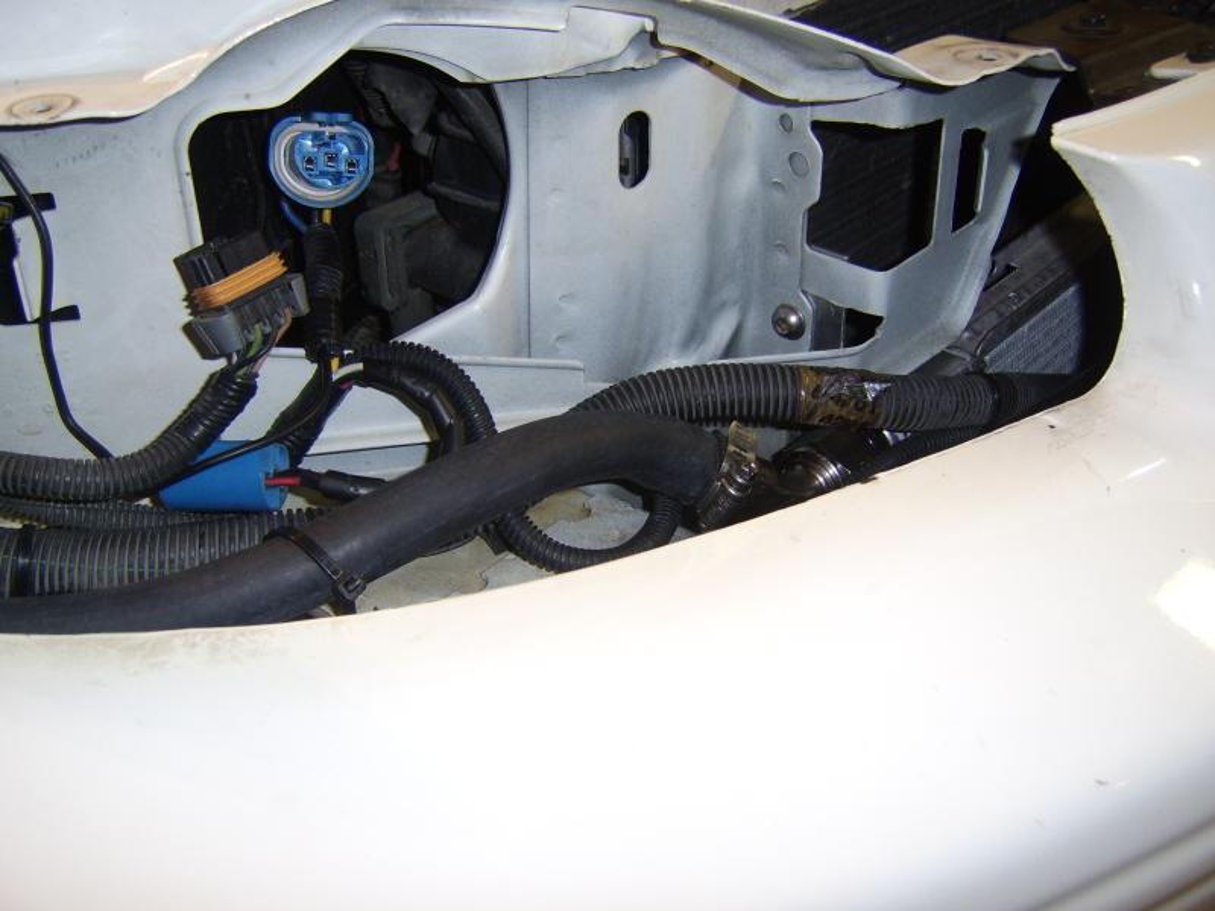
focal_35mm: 31
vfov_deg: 45.4
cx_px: 608
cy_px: 456
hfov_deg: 58.4
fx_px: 1088
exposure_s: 1/30
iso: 141
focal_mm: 8.13
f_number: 2.7
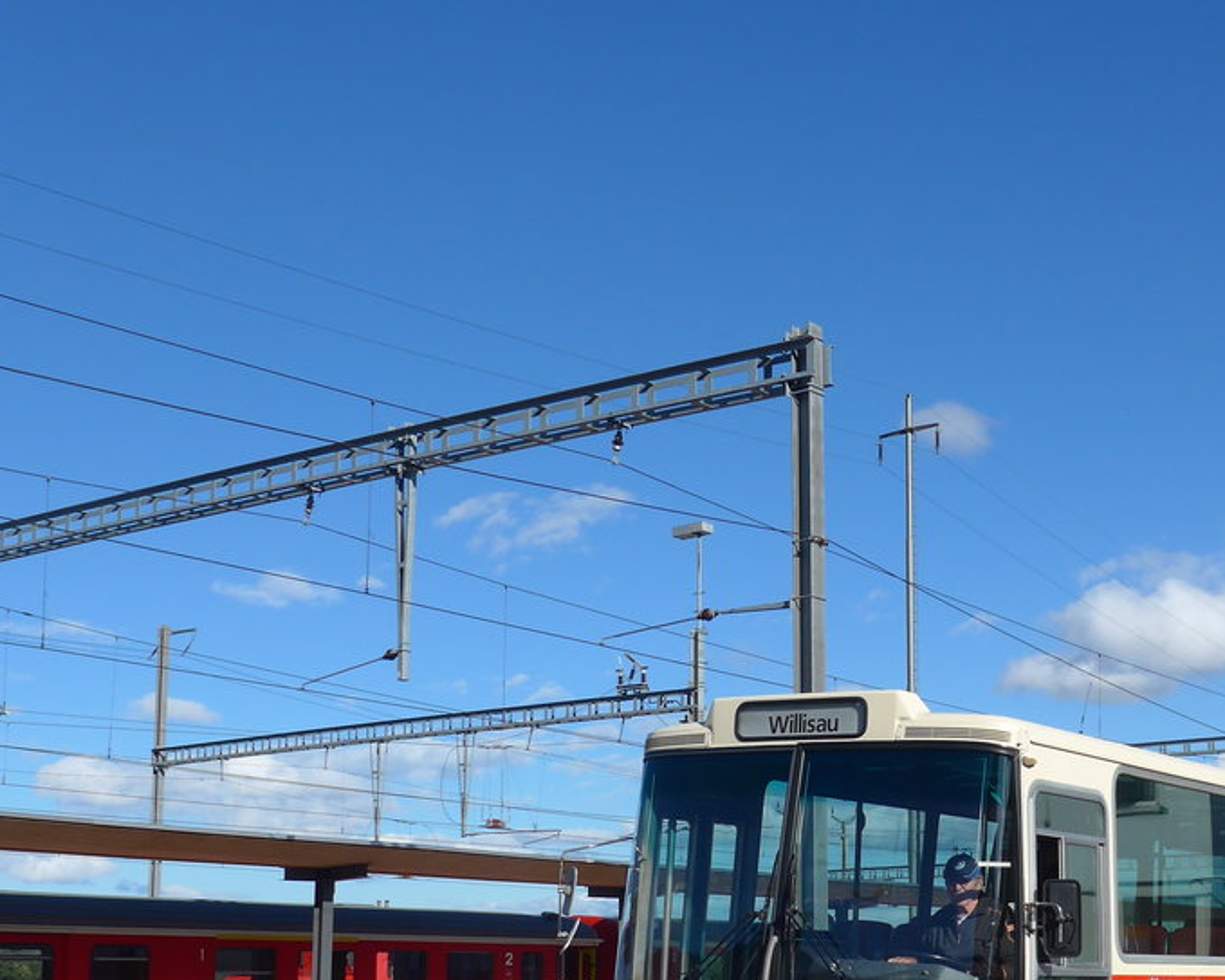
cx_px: 801
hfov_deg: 37.0
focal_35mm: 50
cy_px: 756
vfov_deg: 29.7
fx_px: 1813
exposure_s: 1/1600
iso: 80
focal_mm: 6
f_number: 3.2
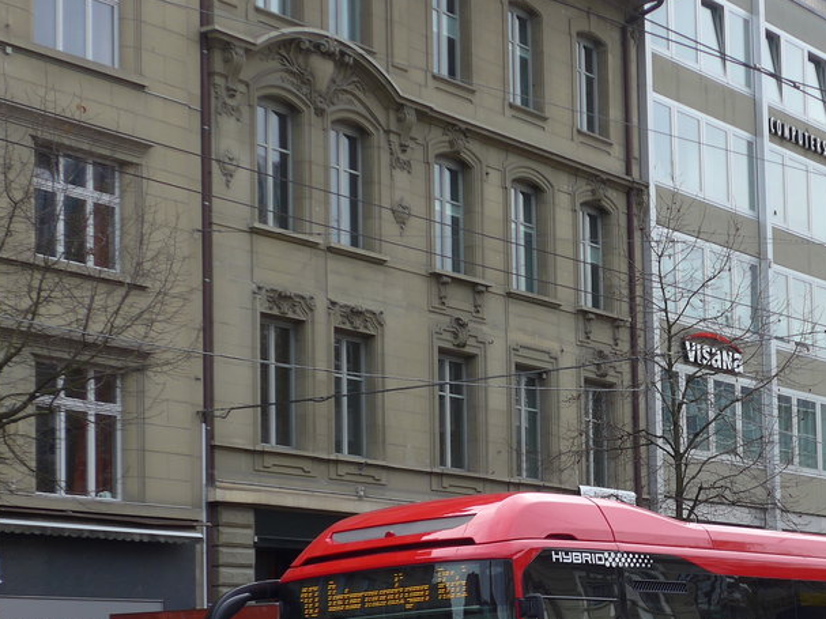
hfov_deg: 21.2
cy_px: 533
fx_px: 2171
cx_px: 693
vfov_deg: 16.1
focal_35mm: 91
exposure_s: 1/400
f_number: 3
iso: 80
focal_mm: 9.5
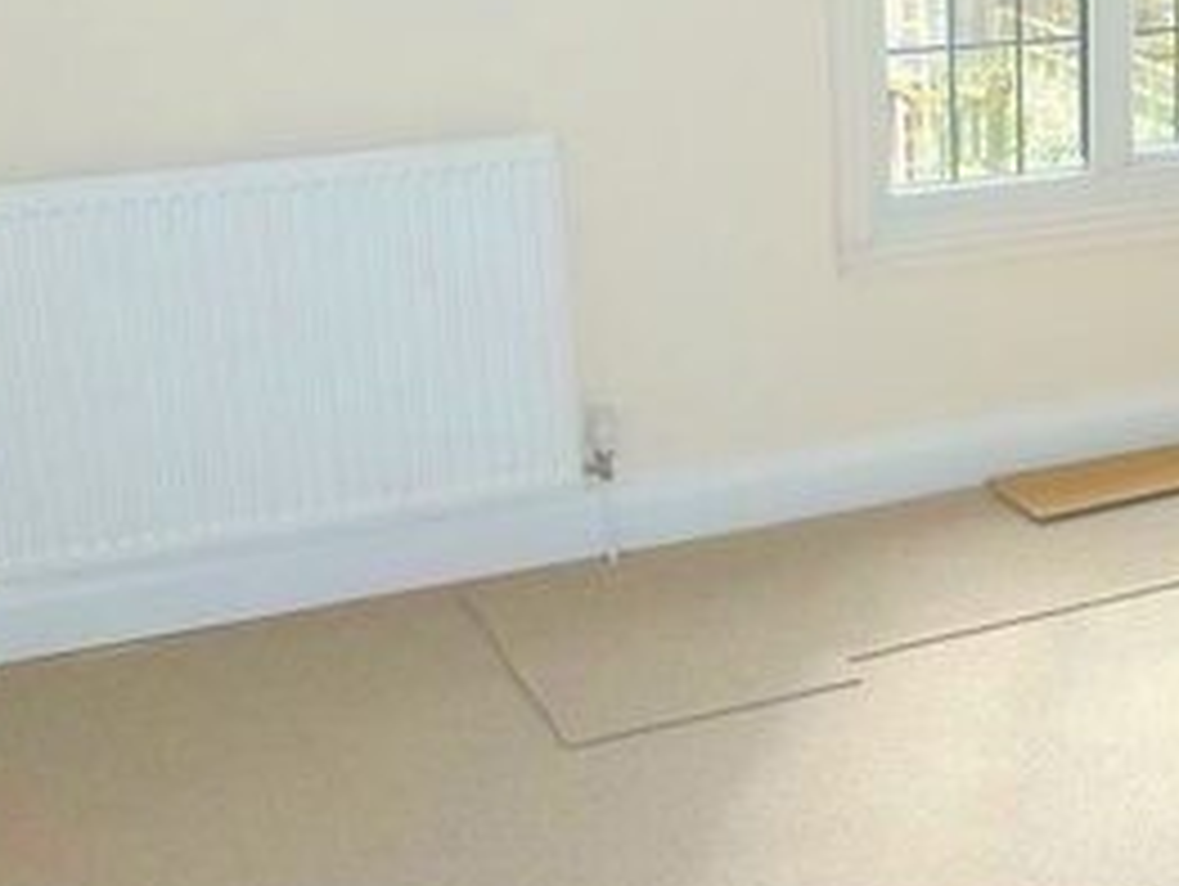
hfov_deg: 28.1
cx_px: 1222
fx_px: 2182
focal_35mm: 64
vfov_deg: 22.9
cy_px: 335
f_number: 3.5
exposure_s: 1/60
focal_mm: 4.3
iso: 200
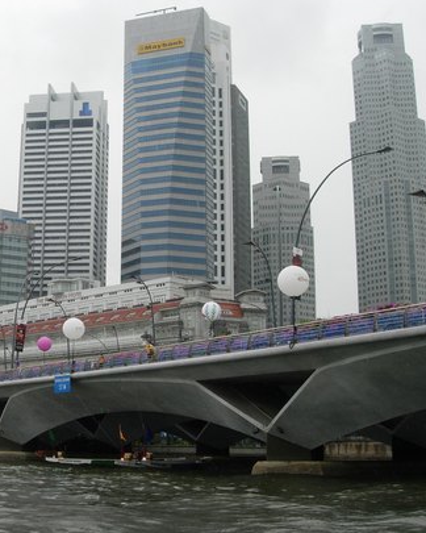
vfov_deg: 34.1
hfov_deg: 27.0
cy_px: 241
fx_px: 867
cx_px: 74
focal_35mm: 55
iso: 79
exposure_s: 1/470
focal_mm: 7.8
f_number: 4.8
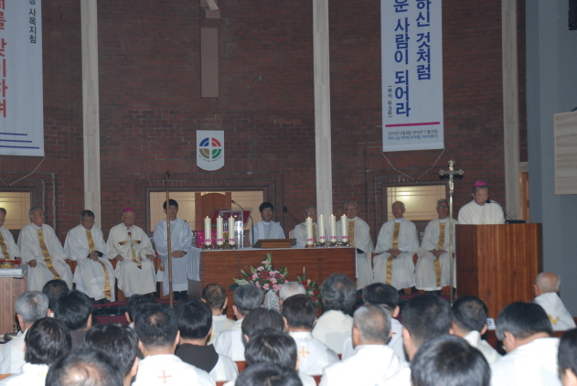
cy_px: 211
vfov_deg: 21.0
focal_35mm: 65
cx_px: 269
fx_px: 1043
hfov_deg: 30.9
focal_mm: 38
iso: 400
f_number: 5.6
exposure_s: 1/60
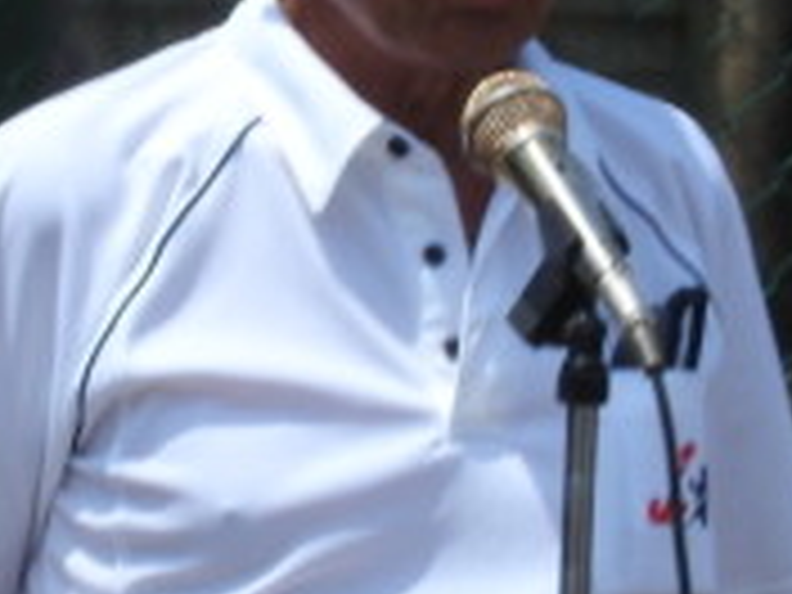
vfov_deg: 1.0
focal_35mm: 1531
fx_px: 35029
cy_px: 180
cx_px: -140
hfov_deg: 1.3
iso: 100
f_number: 5.6
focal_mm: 80.6
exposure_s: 1/800
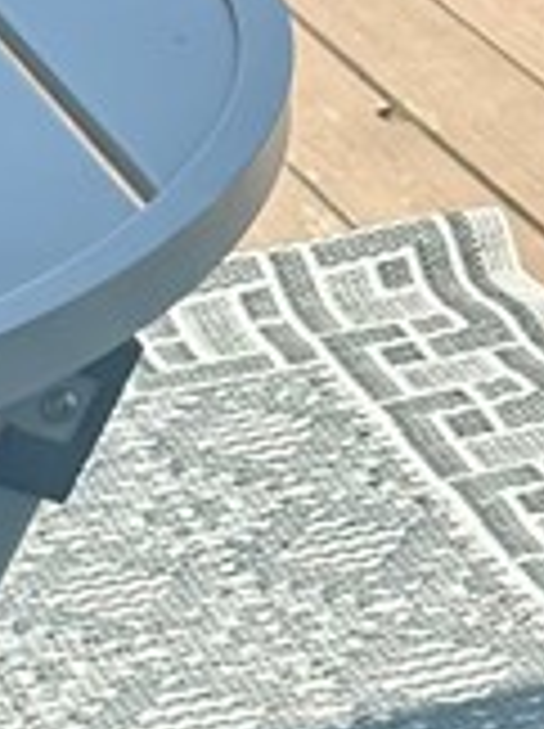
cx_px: 36
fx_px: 3193
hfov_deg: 9.7
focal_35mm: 152
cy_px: 670
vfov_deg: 12.9
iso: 80
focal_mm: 6.86
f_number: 1.78
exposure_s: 1/1916
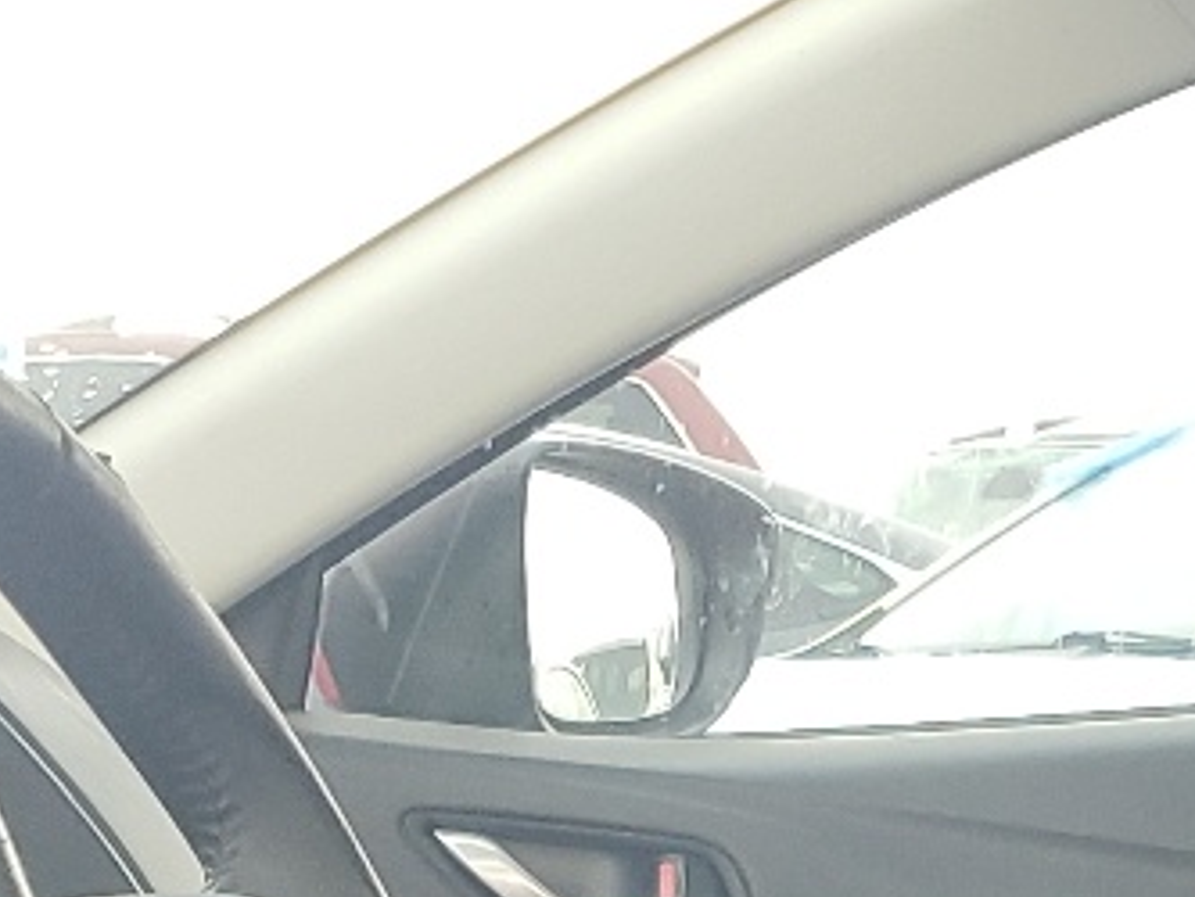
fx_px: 4317
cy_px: 1948
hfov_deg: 15.7
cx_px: 804
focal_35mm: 125
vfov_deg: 10.6
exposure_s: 1/120
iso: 69
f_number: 1.5
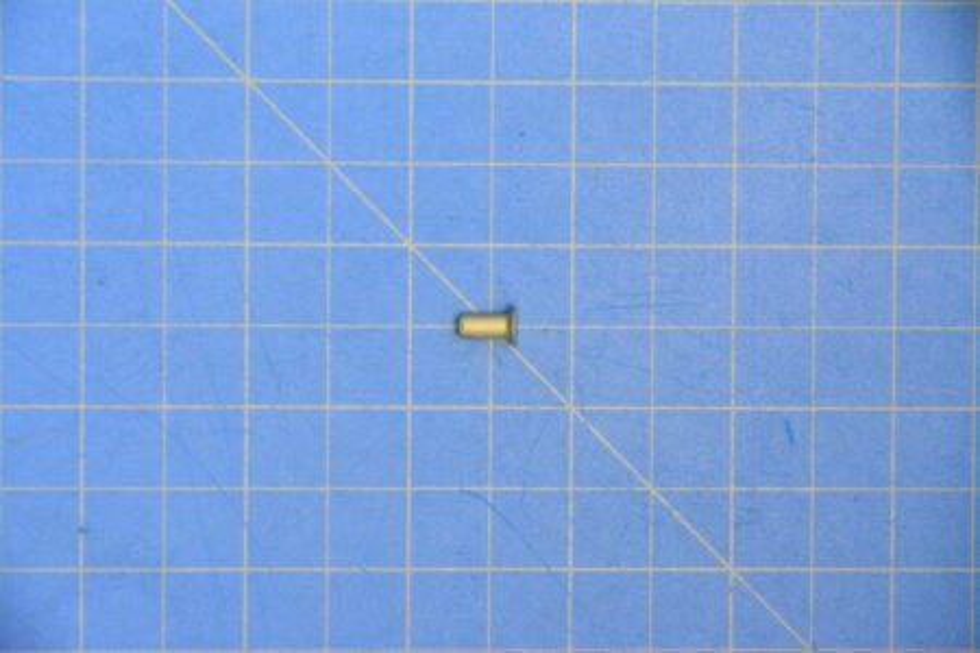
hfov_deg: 6.9
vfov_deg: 4.6
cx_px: 490
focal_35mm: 300
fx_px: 8166
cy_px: 326
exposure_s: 1/8
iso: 6400
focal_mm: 200
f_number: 8
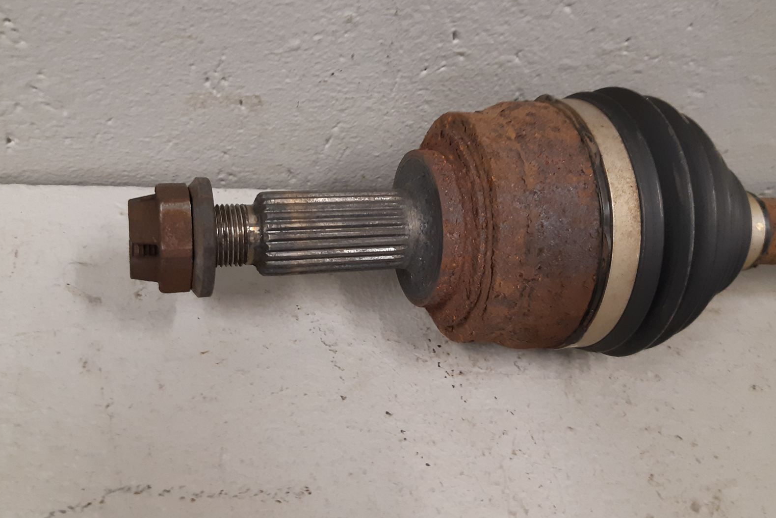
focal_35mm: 35
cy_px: 206
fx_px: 754
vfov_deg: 37.7
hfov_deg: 54.4
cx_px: 401
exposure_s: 1/50
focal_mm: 3.93
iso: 200
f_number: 1.7
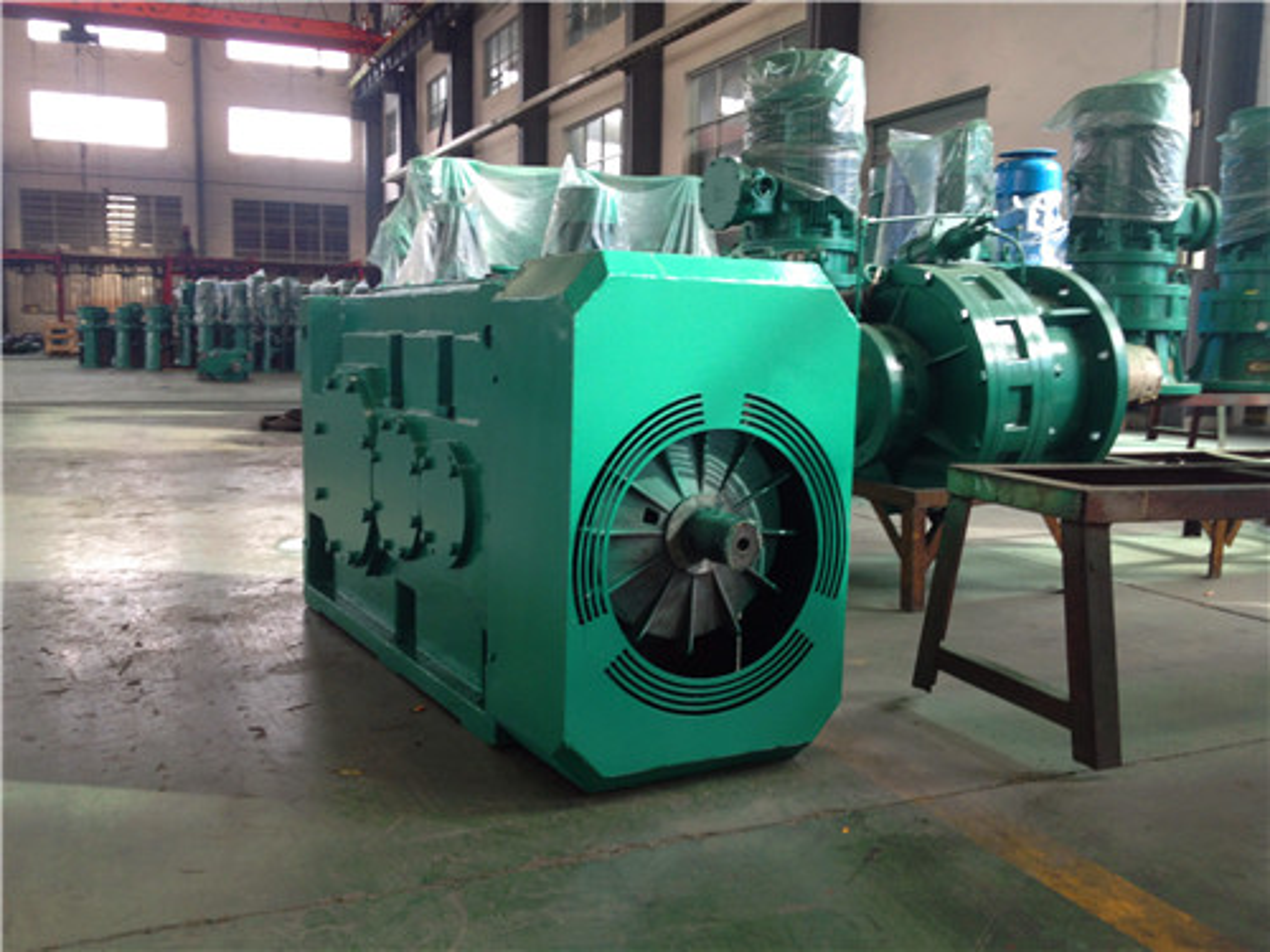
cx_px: 635
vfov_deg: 40.7
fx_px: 1284
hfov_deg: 52.6
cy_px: 476
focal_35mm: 35
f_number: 2.4
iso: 64
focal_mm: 4.28
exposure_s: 1/30
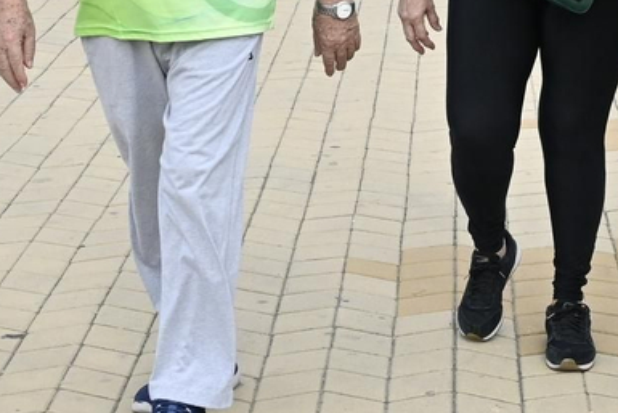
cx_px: 400
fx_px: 2353
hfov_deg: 14.9
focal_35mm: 137
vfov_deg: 9.9
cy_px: -67
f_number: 5
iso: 320
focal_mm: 22
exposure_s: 1/1600
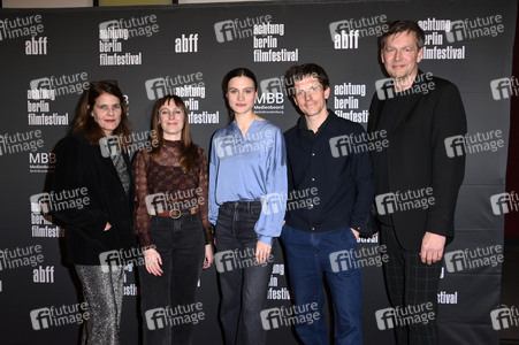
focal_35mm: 32
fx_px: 461
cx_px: 260
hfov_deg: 58.8
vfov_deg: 41.1
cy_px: 172
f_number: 6.3
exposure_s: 1/250
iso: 1000
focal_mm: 32
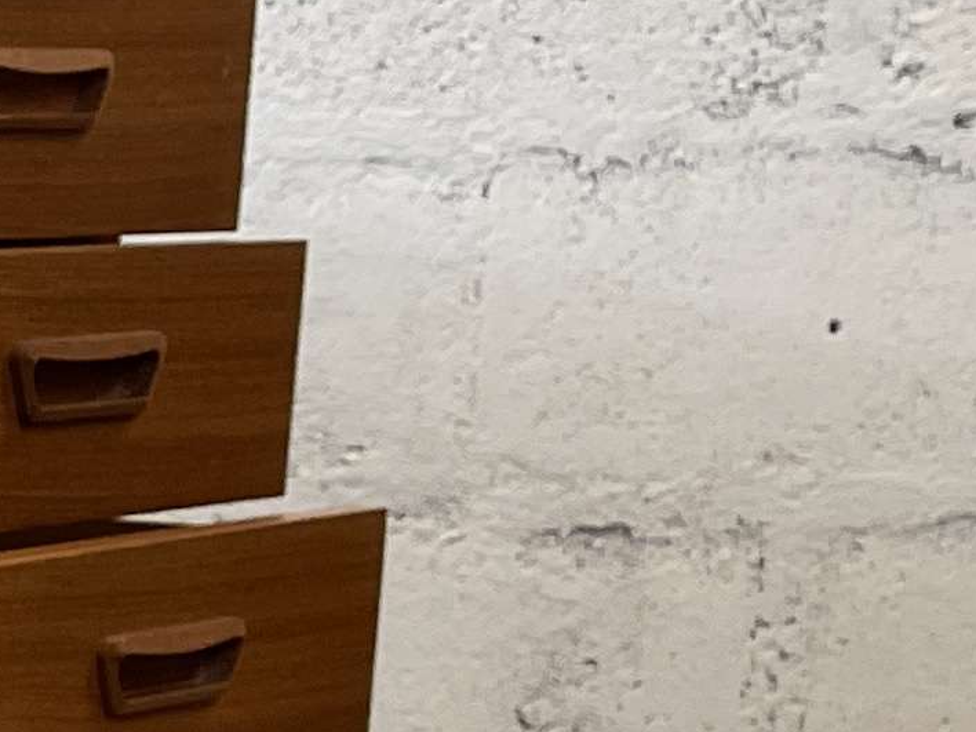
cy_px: 902
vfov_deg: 9.9
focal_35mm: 148
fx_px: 4173
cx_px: -1664
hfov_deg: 10.6
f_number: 1.6
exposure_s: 1/100
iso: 64
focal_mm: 4.2
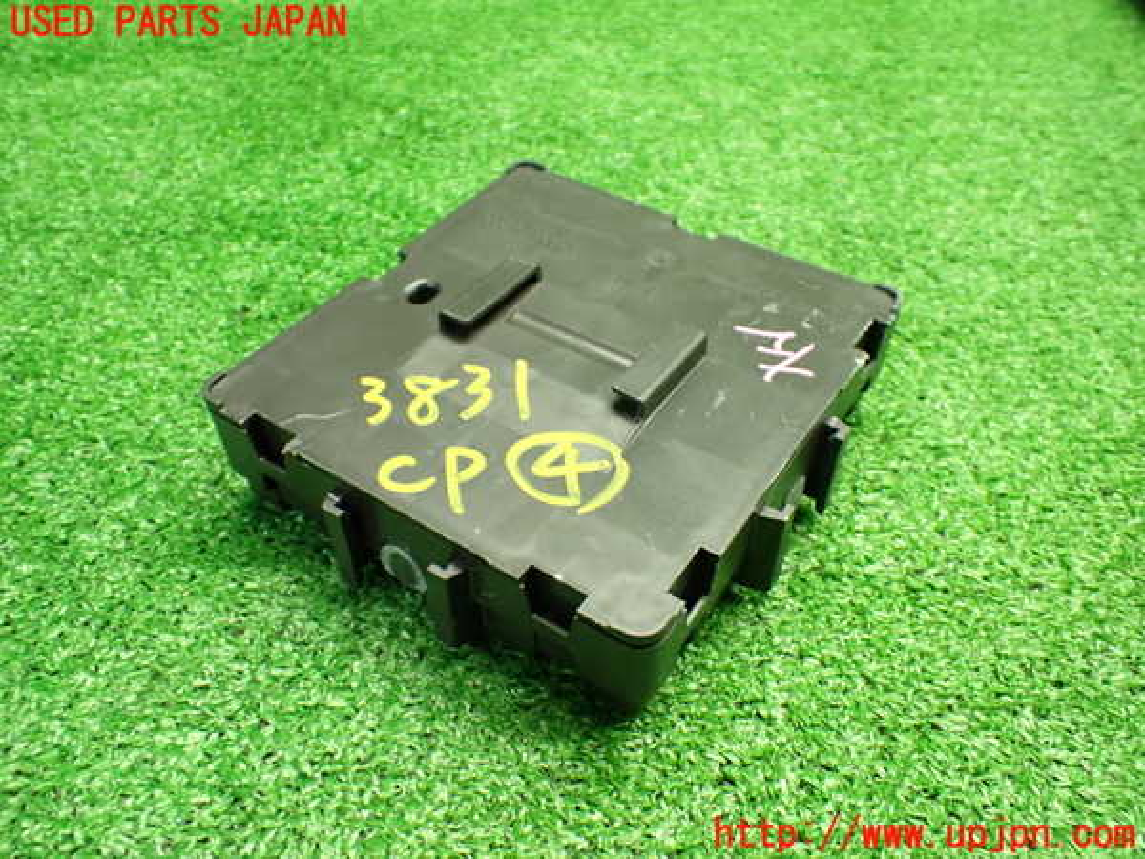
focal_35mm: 30
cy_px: 430
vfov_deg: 46.8
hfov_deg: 60.0
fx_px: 992
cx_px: 572
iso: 800
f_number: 2.3
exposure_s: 1/80
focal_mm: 5.4
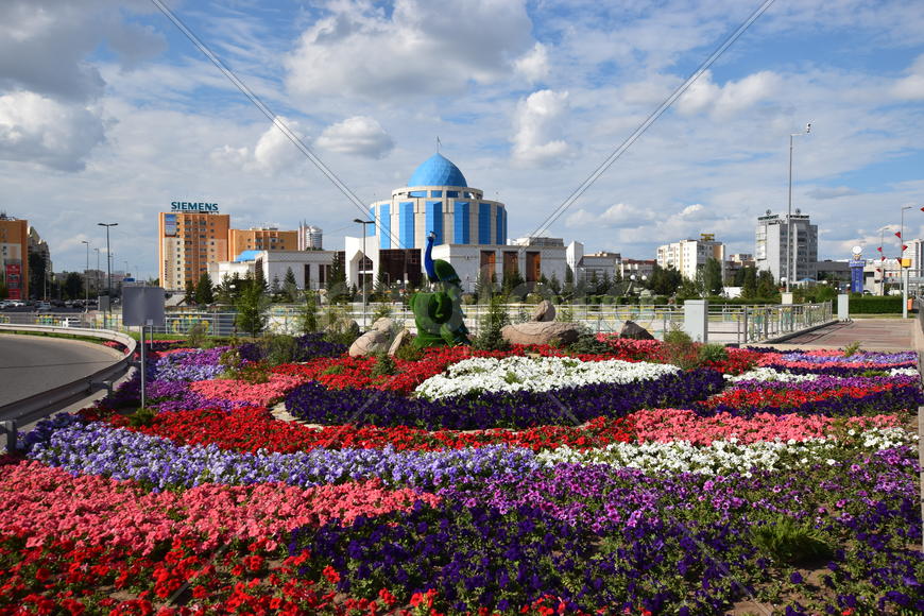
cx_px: 462
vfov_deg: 43.6
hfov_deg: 61.9
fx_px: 770
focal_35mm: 30
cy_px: 308
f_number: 11
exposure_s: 1/160
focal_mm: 20
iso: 100
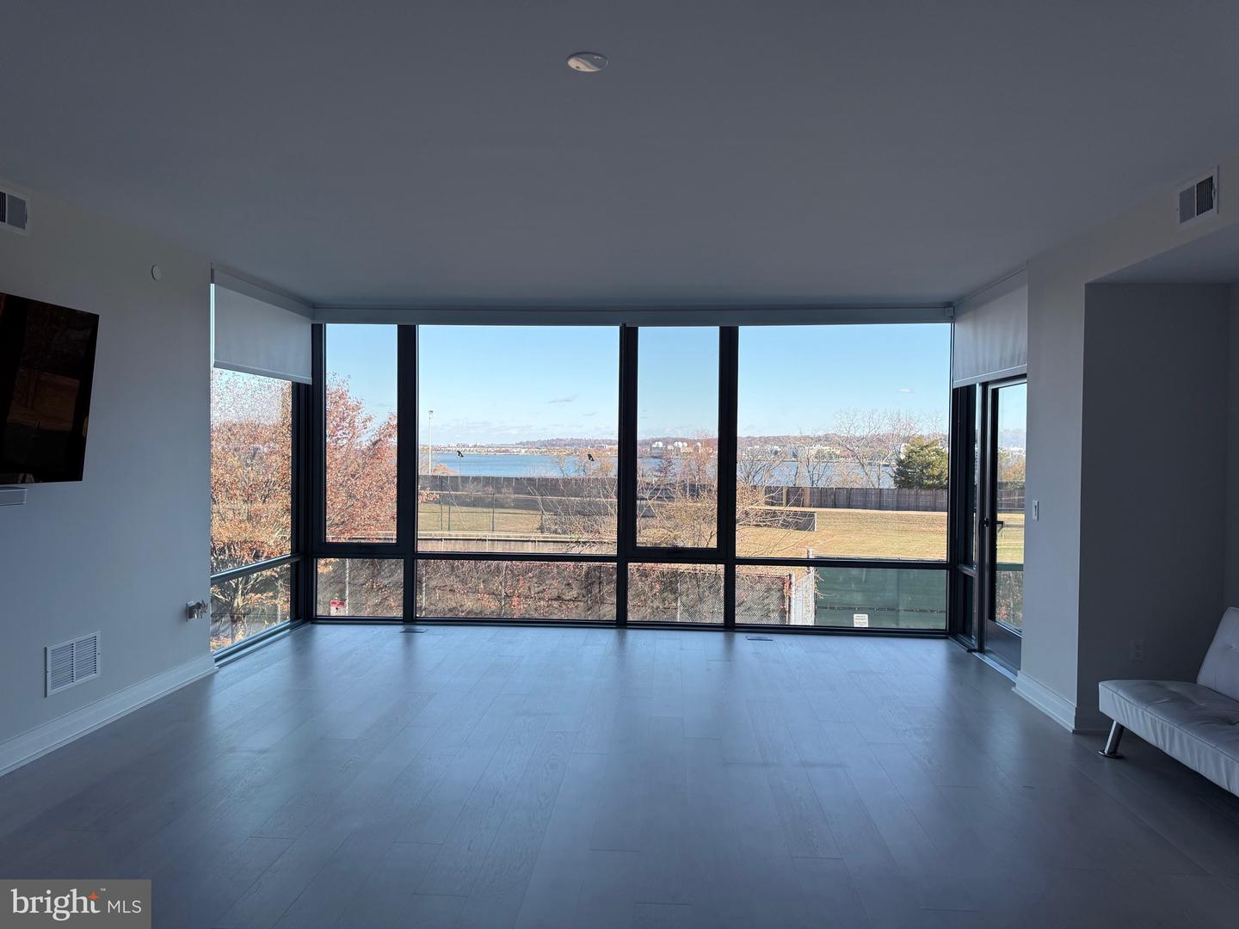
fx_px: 859
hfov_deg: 71.6
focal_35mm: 24
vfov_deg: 56.8
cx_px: 620
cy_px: 464
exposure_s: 1/1292
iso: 100
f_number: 1.78
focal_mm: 6.76
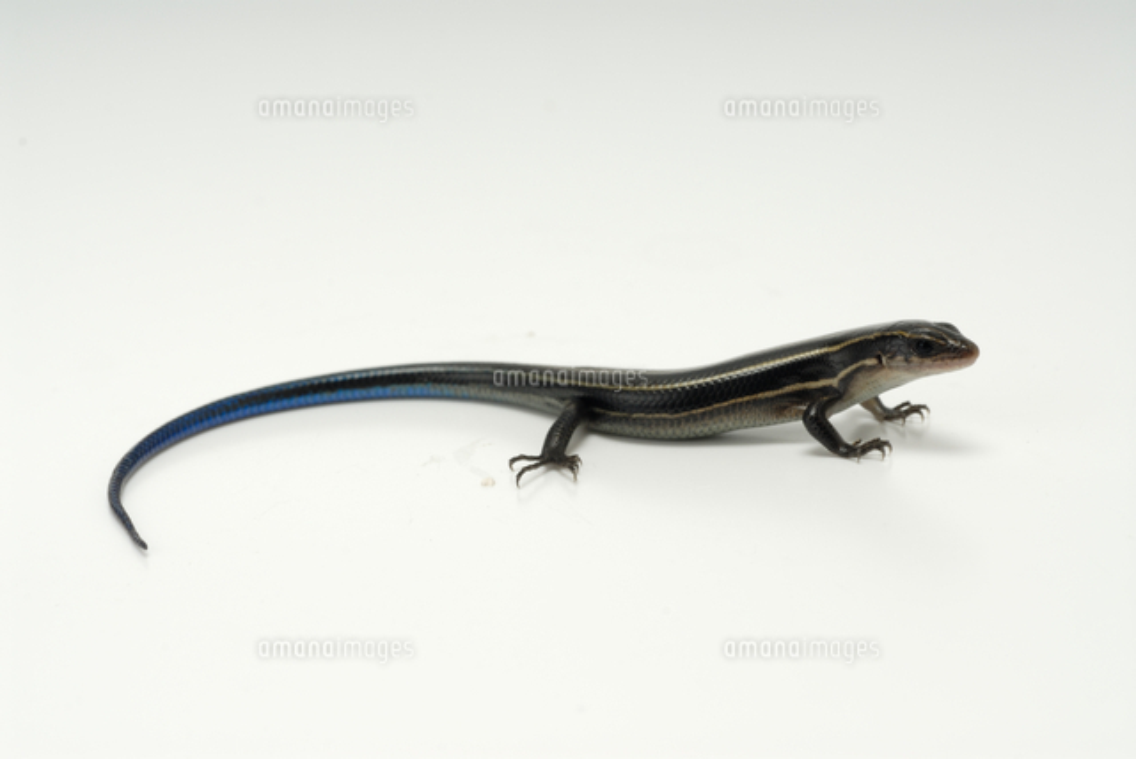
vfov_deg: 15.2
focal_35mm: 90
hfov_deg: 22.6
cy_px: 380
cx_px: 568
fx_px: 2843
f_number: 14
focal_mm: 60
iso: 100
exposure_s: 1/250
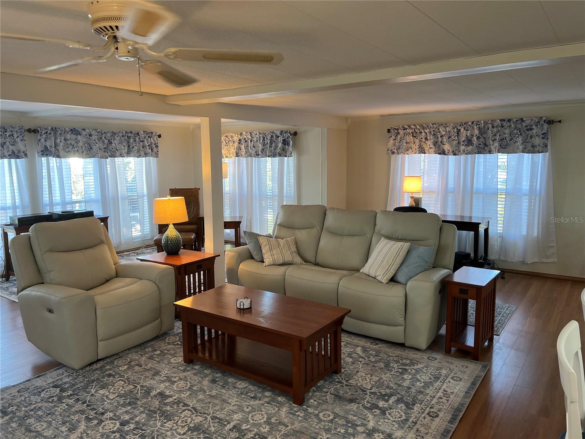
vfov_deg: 53.1
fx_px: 439
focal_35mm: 26
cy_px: 220
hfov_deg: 67.3
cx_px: 292
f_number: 1.6
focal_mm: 5.1
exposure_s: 1/120
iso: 125
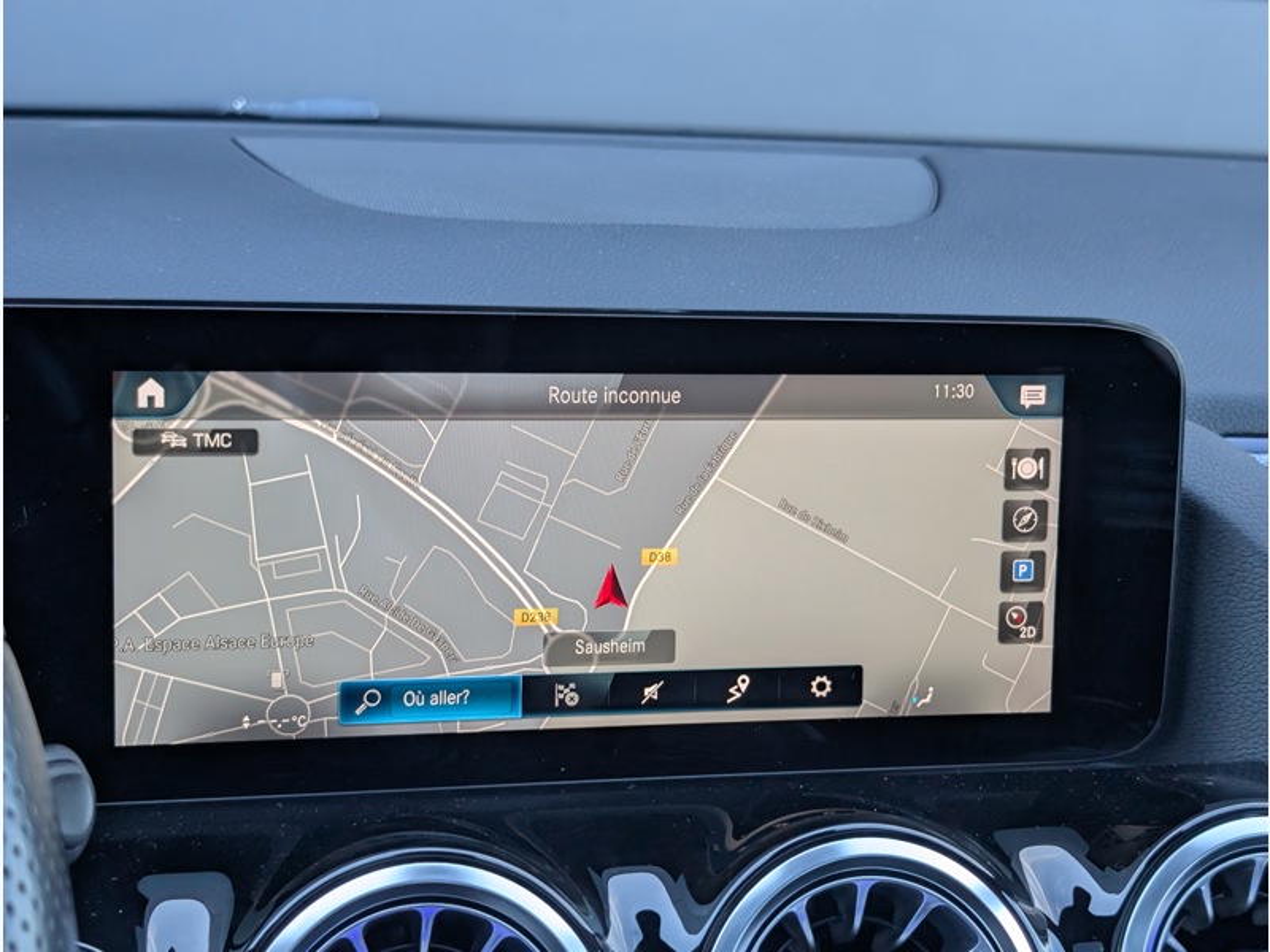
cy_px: 476
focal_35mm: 49
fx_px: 1798
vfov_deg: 29.7
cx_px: 635
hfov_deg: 38.9
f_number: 1.68
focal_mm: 6.9
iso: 48
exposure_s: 1/72.7
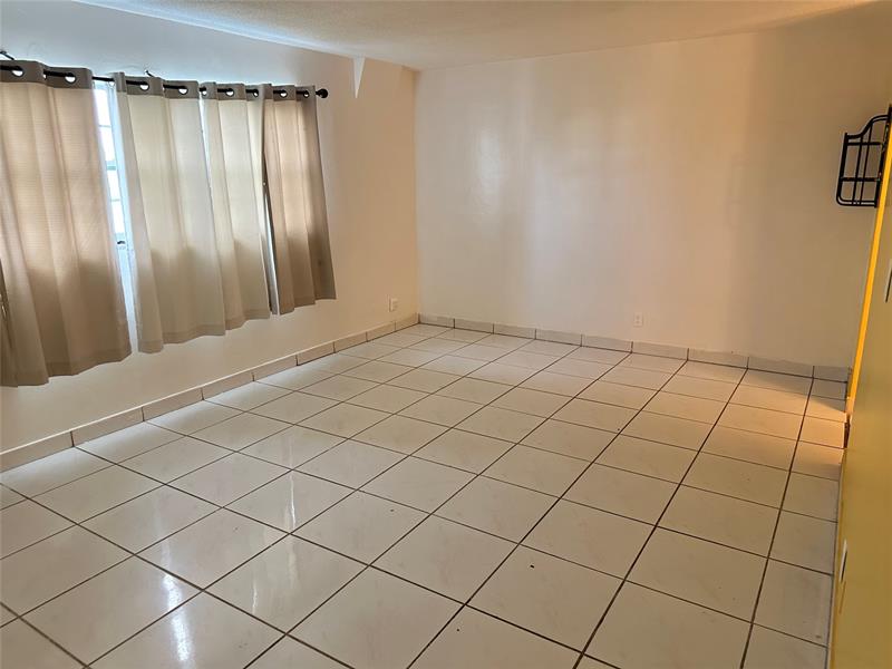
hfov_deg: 71.6
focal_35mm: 24
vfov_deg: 56.8
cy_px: 334
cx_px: 446
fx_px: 618
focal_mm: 6.86
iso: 400
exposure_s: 1/60
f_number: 1.78
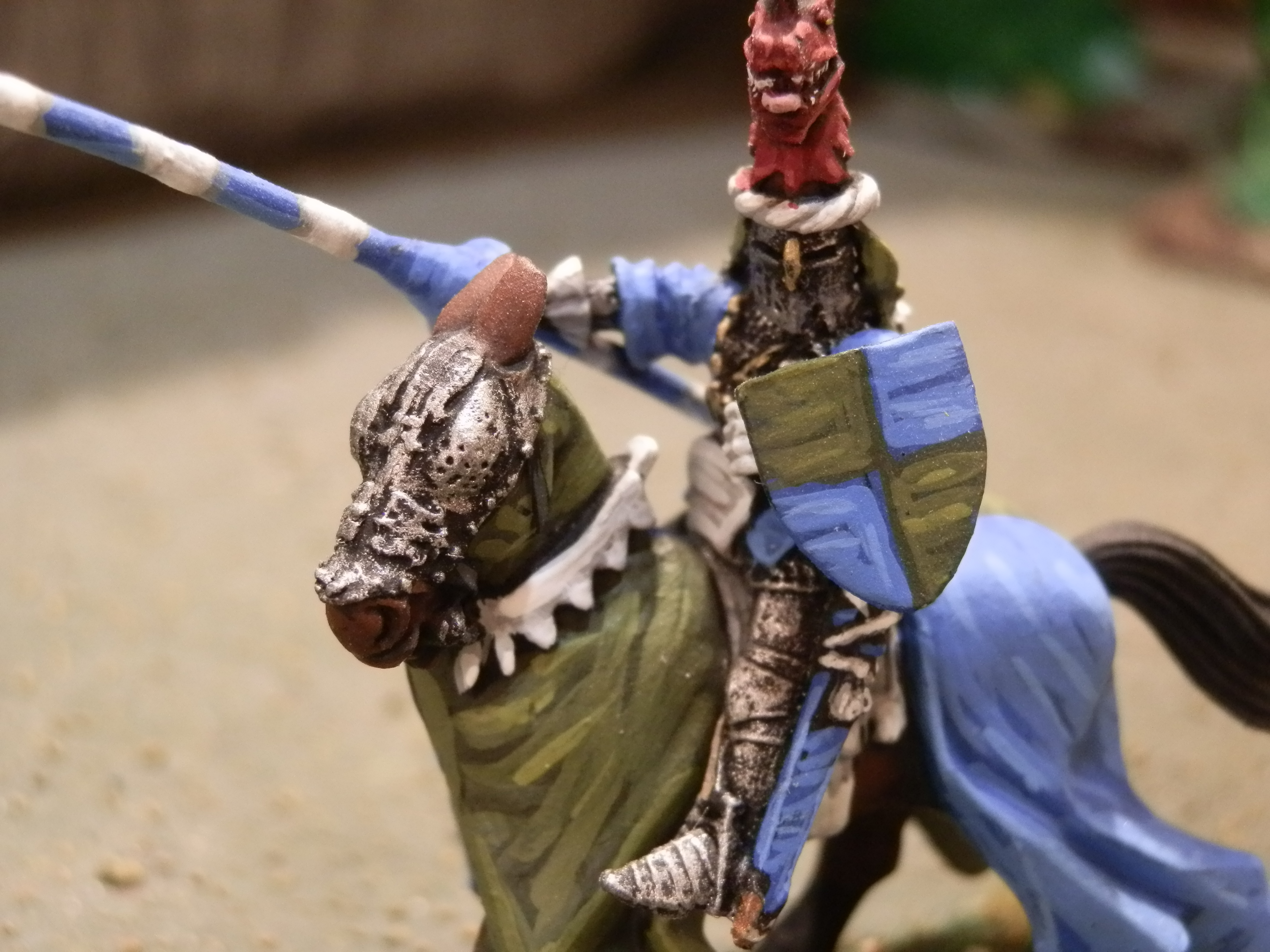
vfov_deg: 24.0
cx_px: 635
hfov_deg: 31.7
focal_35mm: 61
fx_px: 2238
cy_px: 476
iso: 400
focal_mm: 10.99
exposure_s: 1/30
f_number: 3.7
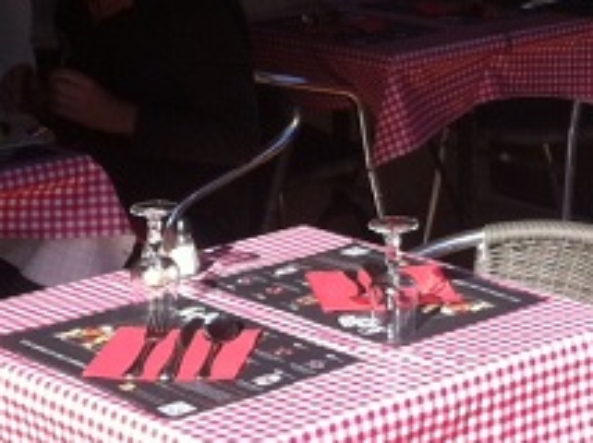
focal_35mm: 131
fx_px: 2242
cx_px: 571
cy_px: -71
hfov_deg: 14.9
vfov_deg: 11.1
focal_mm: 3.85
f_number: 2.8
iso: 80
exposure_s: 1/670
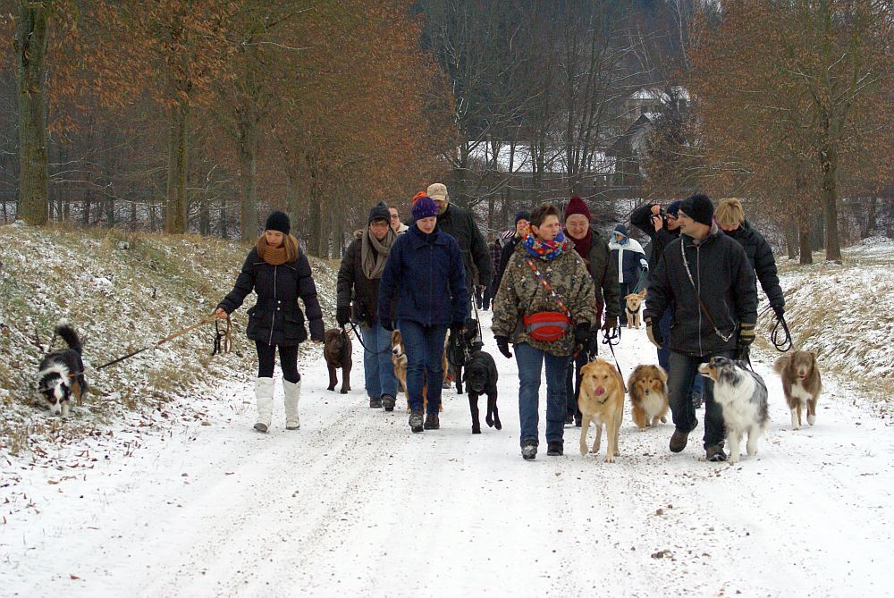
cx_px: 447
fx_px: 2797
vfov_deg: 12.2
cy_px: 299
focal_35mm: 112
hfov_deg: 18.2
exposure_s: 1/500
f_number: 8
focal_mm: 75
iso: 800
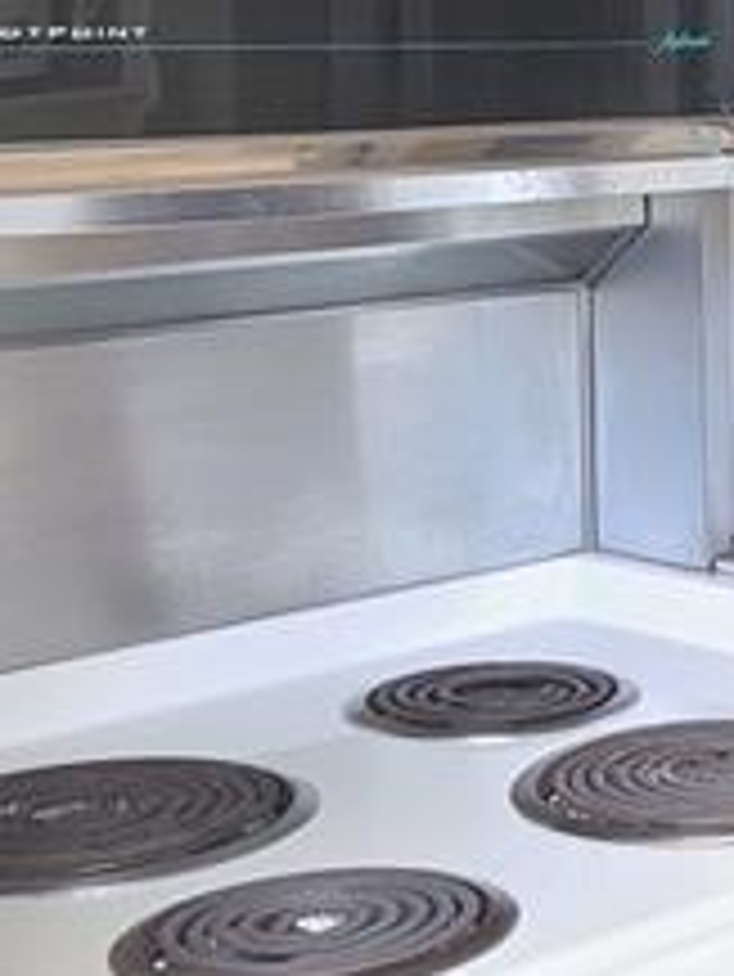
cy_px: 279
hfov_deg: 14.8
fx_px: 2598
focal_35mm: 92
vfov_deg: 21.2
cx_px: 1153
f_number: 1.8
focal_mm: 5.4
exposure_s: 1/40
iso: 200
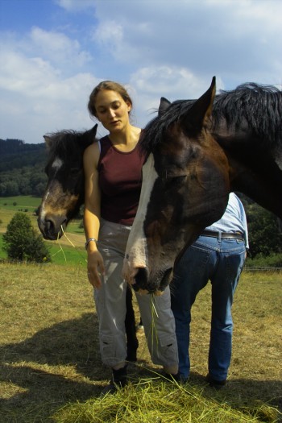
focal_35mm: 31
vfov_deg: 60.3
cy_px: 212
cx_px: 141
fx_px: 364
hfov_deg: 42.3
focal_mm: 18
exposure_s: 1/180
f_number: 8
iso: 100
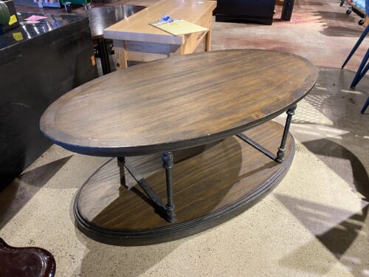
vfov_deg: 53.1
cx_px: 184
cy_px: 138
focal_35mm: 26
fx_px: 277
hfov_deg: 67.3
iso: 320
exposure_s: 1/60
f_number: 1.8
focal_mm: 4.25
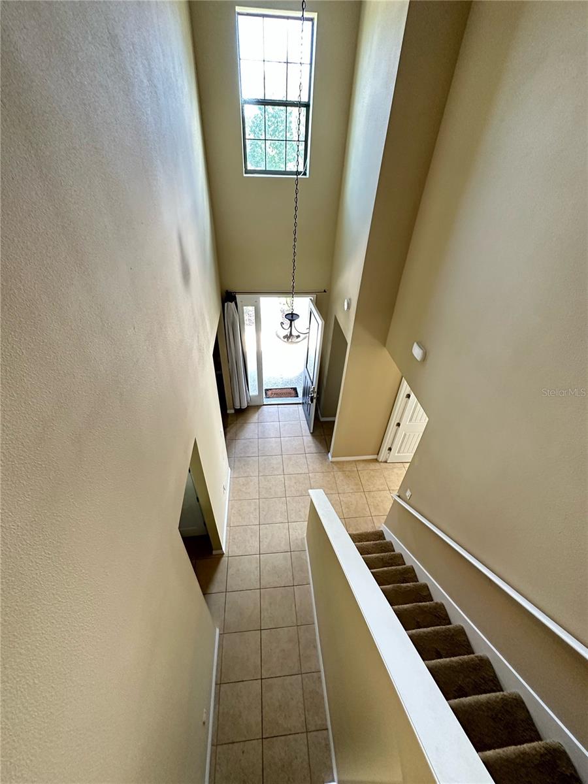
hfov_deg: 85.7
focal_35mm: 14
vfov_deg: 102.1
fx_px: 317
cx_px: 294
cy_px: 392
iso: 400
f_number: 2.2
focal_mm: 2.22
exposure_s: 1/60
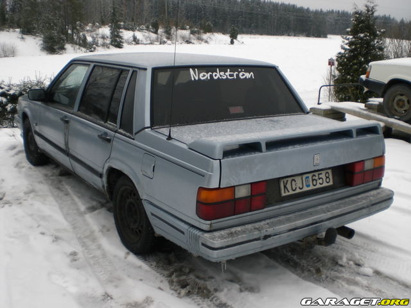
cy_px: 154
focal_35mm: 38
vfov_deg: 37.7
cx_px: 206
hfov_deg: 49.0
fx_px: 451
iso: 50
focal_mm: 6.3
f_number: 3.1
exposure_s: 1/160
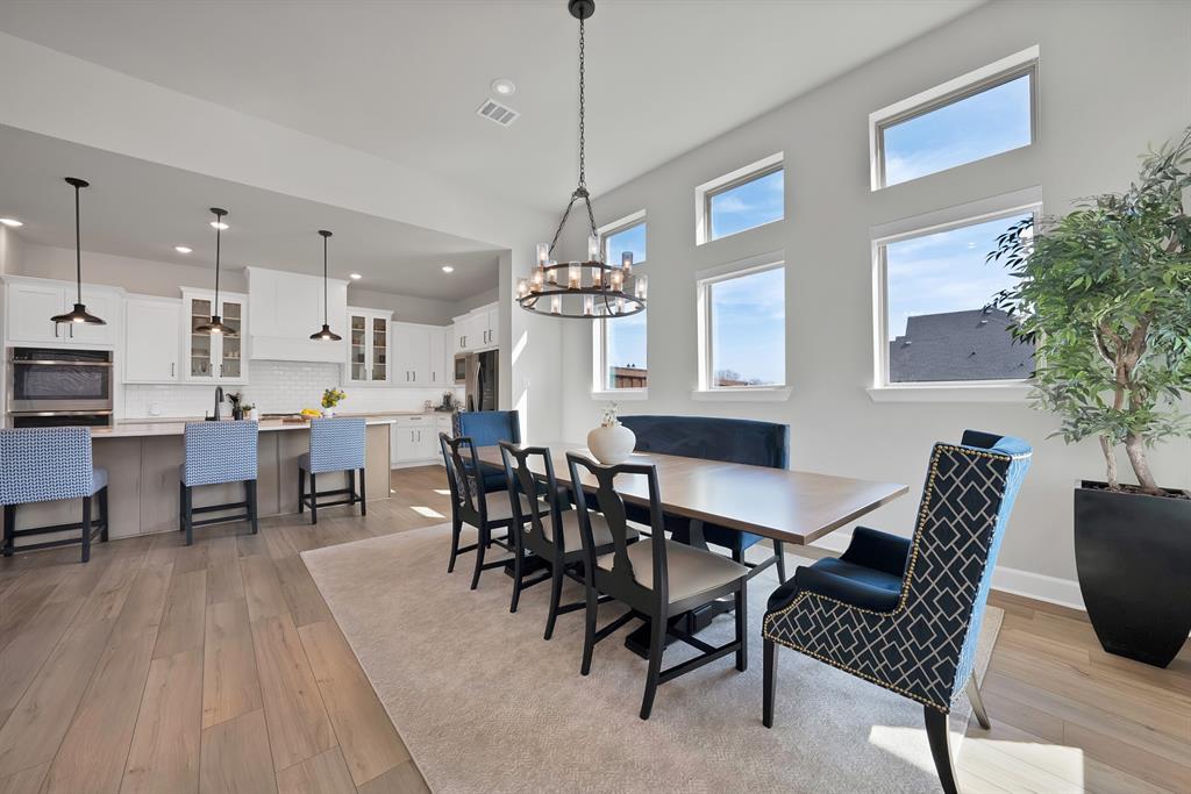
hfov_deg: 112.6
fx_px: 397
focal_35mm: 12
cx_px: 596
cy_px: 397
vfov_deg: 90.0
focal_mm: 12
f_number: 9
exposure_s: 1/40
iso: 640
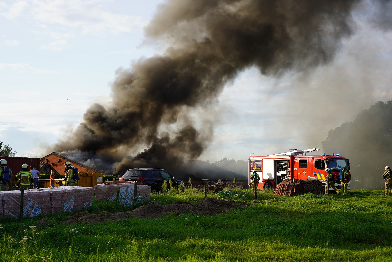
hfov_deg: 38.2
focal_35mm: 52
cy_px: 131
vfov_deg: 26.0
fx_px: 566
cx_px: 196
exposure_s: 1/320
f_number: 5
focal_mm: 52
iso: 100
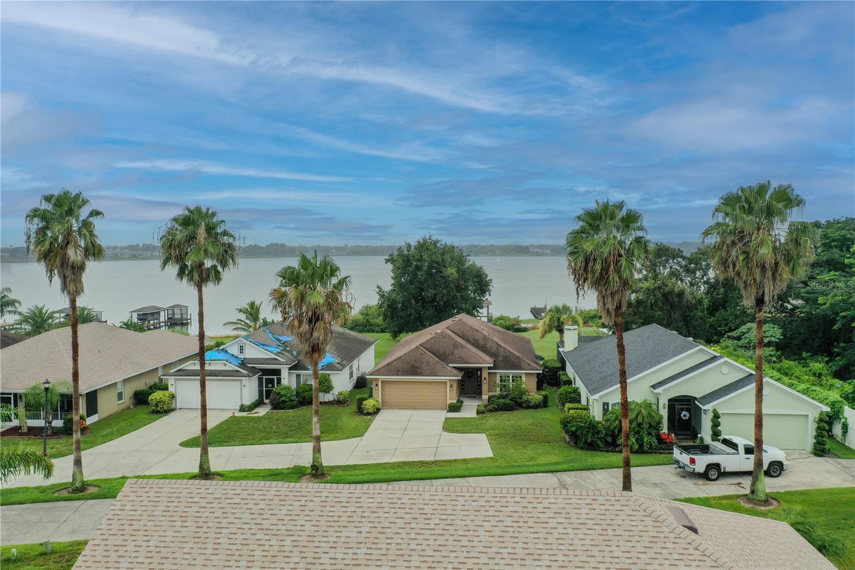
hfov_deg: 65.5
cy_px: 285
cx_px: 428
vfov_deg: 46.4
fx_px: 665
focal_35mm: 28
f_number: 3.5
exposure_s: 1/60
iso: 100
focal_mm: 10.26
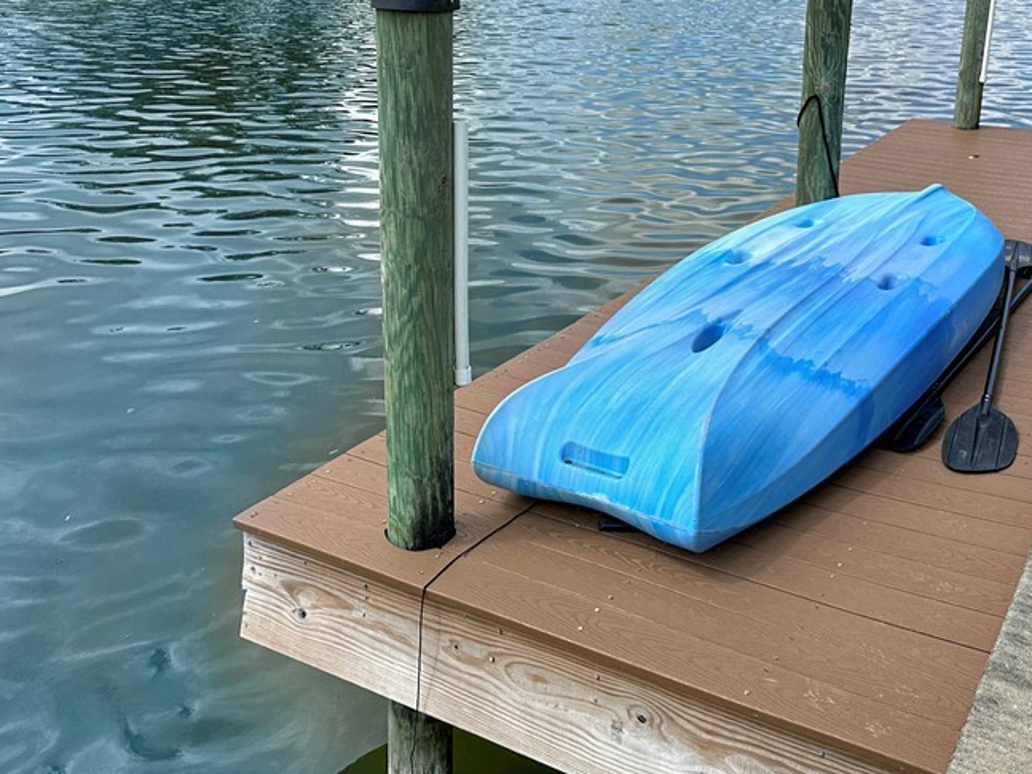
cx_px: 501
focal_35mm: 38
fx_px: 1133
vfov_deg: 37.2
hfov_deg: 49.0
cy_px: 249
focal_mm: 6.86
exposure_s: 1/3861
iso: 80
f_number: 1.78
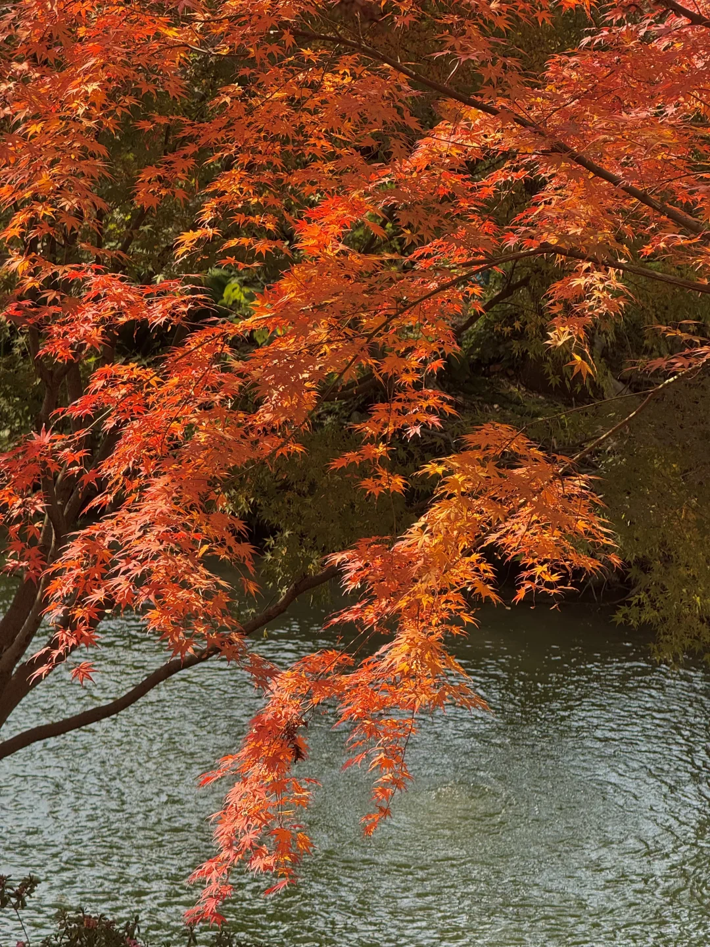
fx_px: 3282
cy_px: 474
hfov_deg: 12.3
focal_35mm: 120
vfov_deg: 16.4
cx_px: 355
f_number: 2.8
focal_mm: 15.66
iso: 50
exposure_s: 1/183
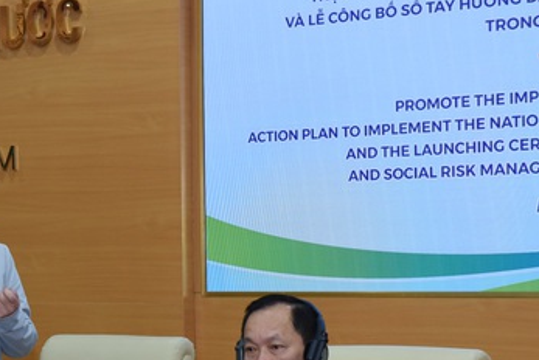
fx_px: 1843
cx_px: -63
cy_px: 248
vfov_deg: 11.2
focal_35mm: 123
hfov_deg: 16.1
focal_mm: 55
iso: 800
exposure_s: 1/100
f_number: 4.5
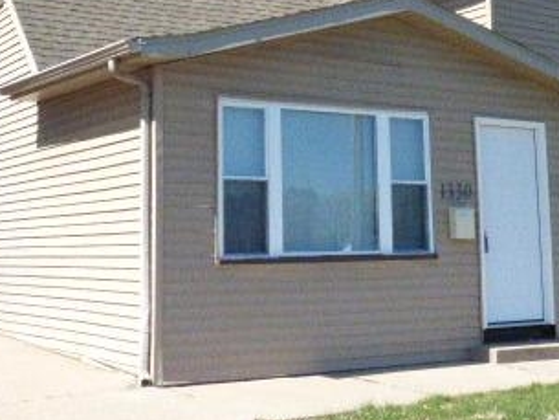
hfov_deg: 30.7
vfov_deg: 23.0
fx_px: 1018
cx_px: 266
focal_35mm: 63
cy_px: 92
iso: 1600
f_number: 8
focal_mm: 5.29
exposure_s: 1/2000
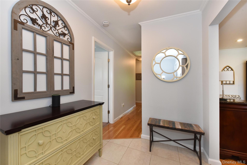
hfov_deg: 104.2
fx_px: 96
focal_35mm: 14
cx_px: 124
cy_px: 82
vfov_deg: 81.2
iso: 1600
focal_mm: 14
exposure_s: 1/20
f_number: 14
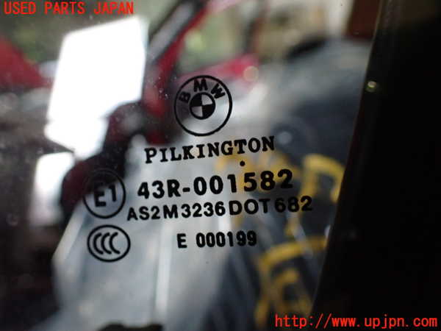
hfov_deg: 60.0
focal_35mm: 30
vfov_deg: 46.8
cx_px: 220
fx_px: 382
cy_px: 166
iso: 800
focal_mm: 5.4
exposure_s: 1/80
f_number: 2.3
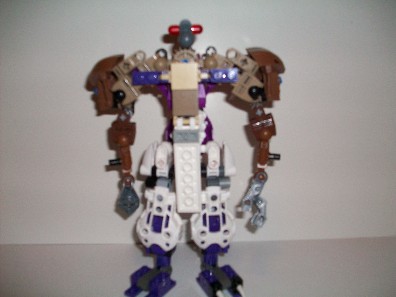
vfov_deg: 41.8
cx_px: 198
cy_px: 148
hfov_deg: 54.0
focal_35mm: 34
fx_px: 389
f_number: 2.8
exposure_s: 1/60
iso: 120
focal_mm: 5.7
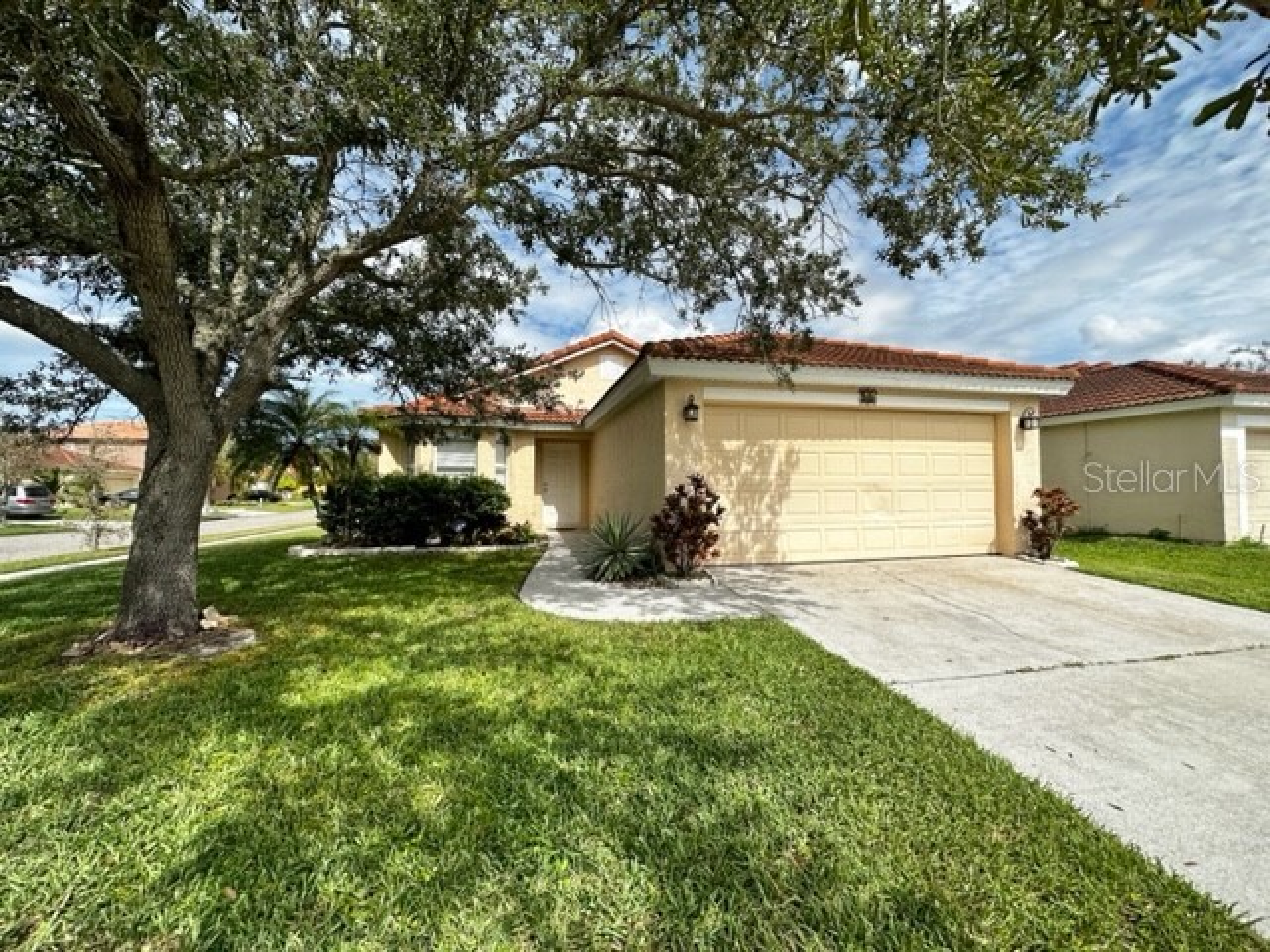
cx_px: 635
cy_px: 476
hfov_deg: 102.1
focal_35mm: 14
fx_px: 514
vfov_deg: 85.7
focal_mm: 2.22
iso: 50
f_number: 2.2
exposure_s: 1/3401
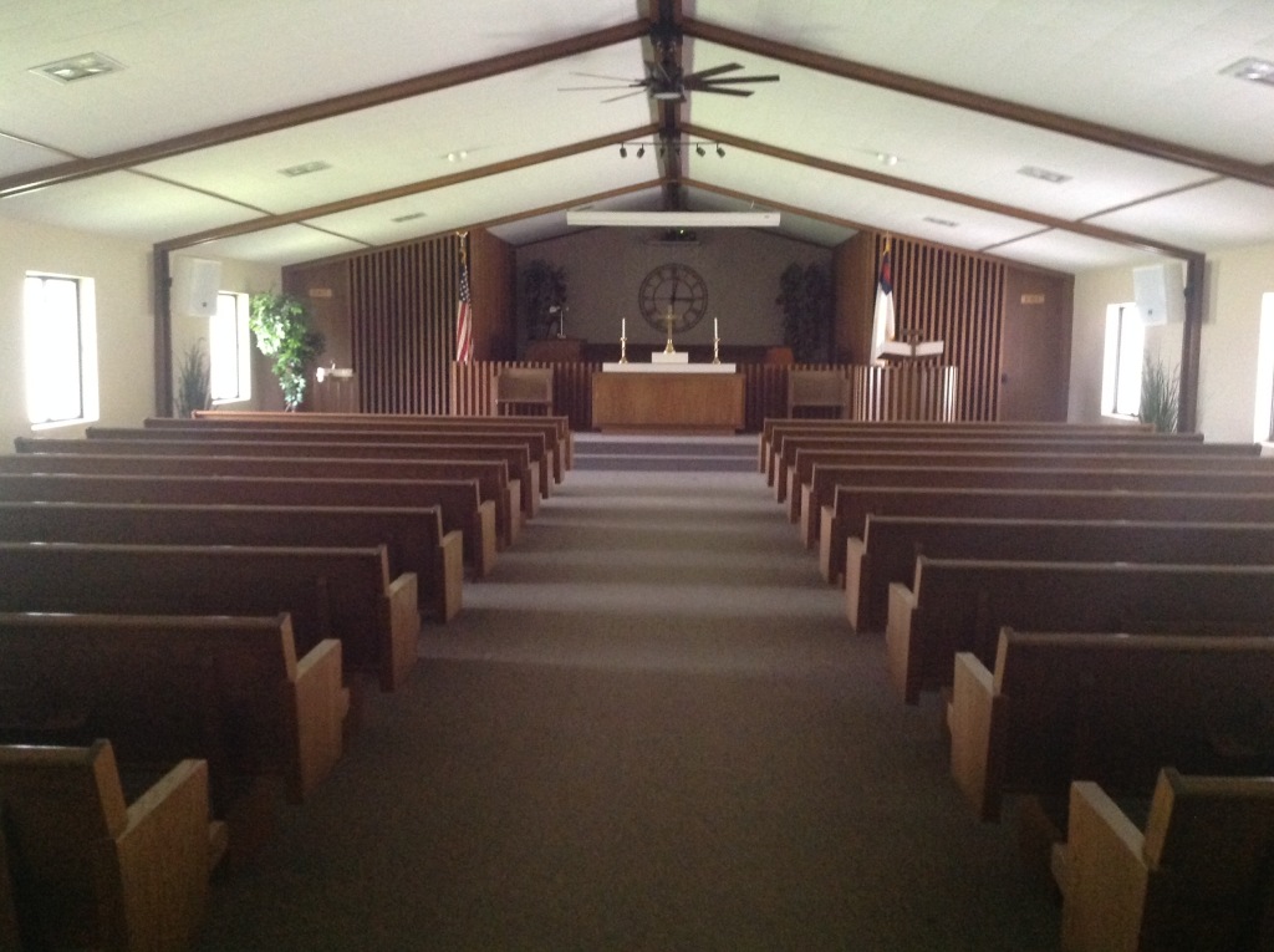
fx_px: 1286
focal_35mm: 35
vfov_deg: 40.6
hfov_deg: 52.7
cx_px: 637
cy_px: 476
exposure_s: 1/15
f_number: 2.4
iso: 500
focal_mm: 4.28
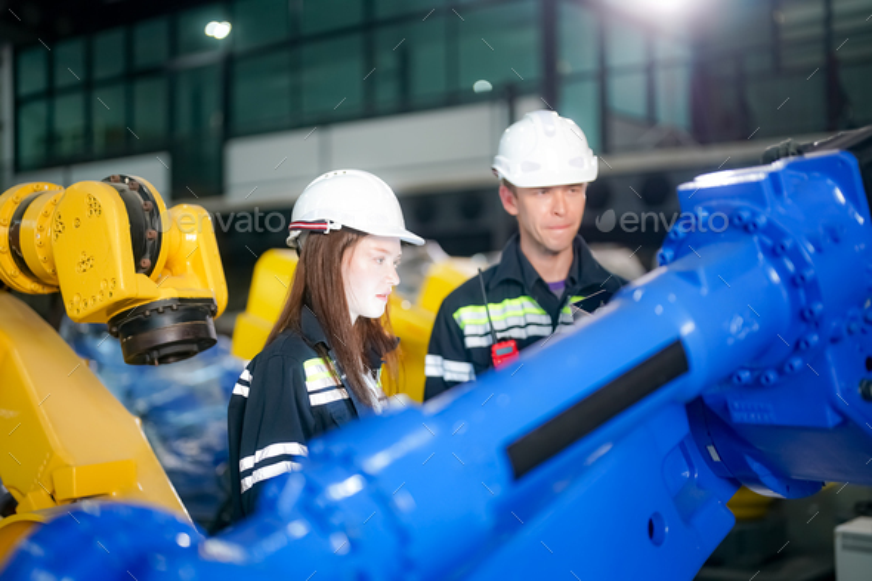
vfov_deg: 27.0
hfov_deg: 39.6
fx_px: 1211
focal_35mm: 50
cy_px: 290
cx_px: 436
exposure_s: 1/320
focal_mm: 50
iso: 200
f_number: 1.2
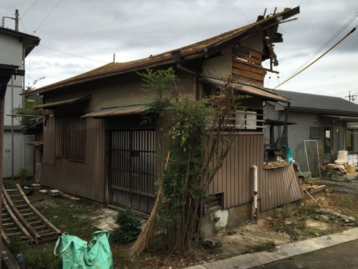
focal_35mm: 29
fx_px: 300
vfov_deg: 48.2
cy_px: 134
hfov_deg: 61.7
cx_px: 179
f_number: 2.2
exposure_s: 1/499
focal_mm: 4.15
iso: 25
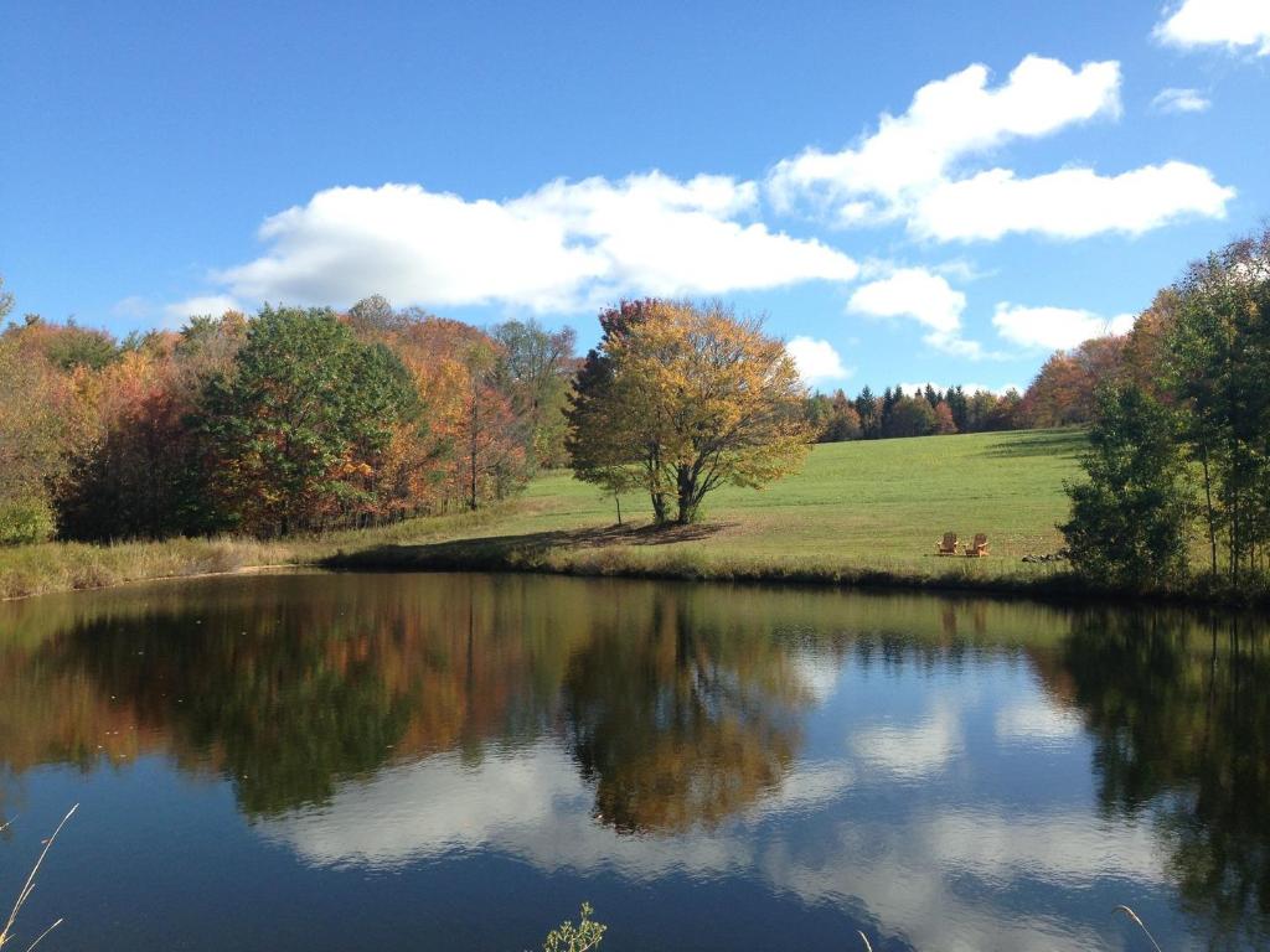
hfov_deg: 55.4
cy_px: 476
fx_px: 1211
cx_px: 635
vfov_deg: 42.9
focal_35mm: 33
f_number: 2.4
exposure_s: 1/889
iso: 50
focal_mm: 4.12
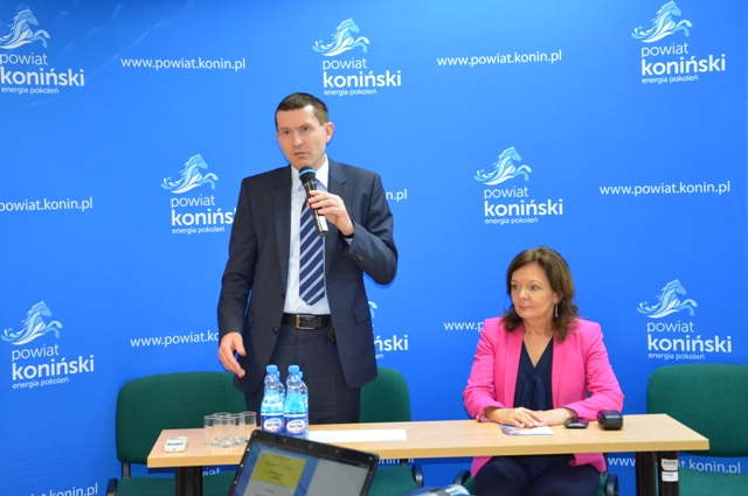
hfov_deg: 29.9
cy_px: 248
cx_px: 374
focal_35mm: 68
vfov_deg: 20.1
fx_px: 1401
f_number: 4.8
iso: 1800
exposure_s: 1/60
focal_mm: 45
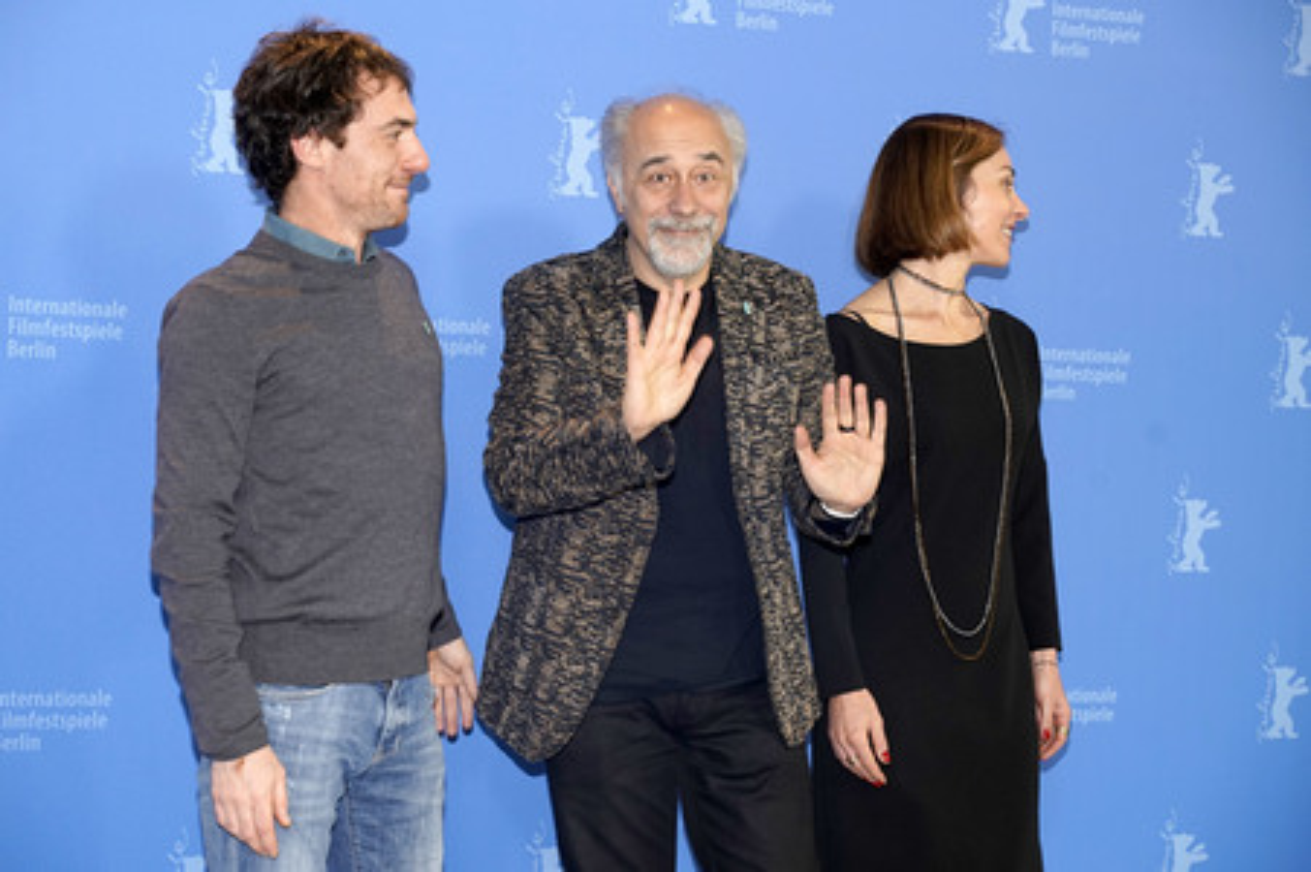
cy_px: 436
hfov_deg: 27.0
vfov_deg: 18.2
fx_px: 2729
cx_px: 656
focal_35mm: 75
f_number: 5.6
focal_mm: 75
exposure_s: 1/160
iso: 1600
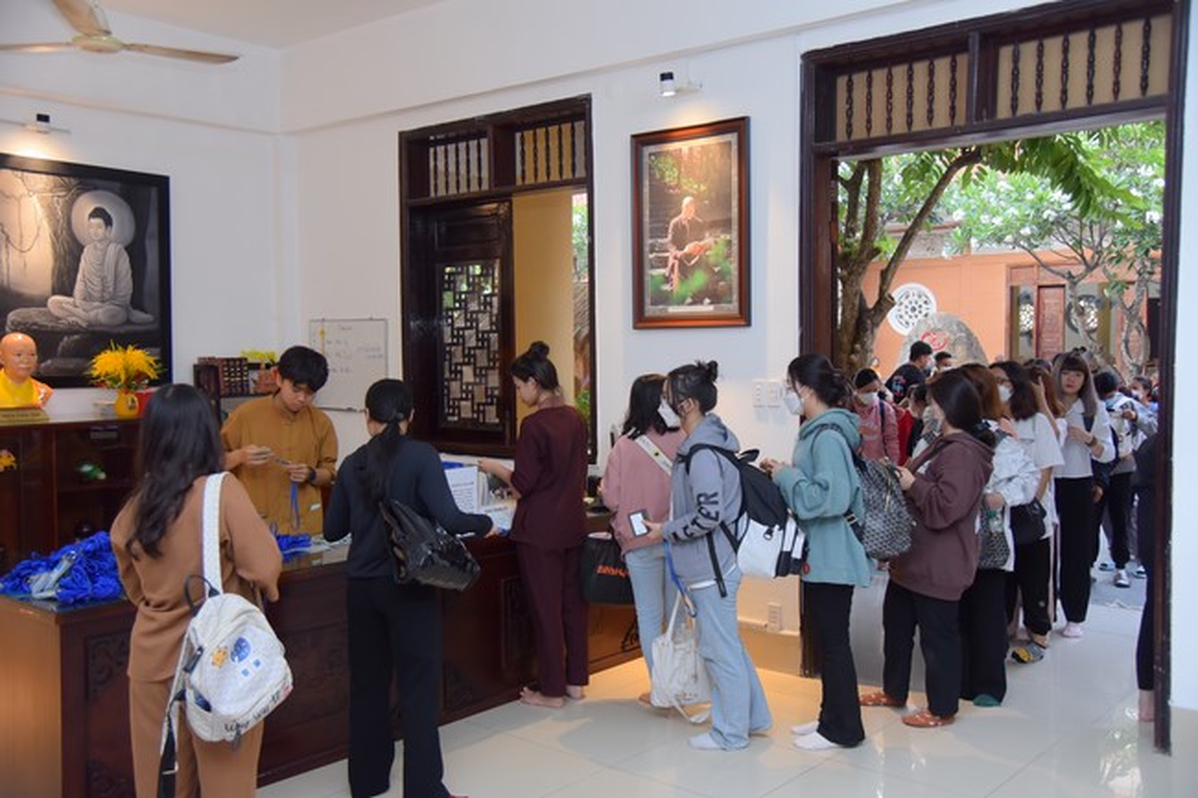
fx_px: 1131
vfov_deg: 38.9
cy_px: 399
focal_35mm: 34
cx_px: 599
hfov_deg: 55.8
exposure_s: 1/125
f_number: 4
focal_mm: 34
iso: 500
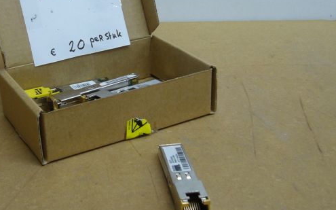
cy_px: 65
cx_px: 113
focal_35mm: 60
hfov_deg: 33.7
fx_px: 549
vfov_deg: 21.5
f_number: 2.8
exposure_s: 1/30
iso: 80
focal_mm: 5.8
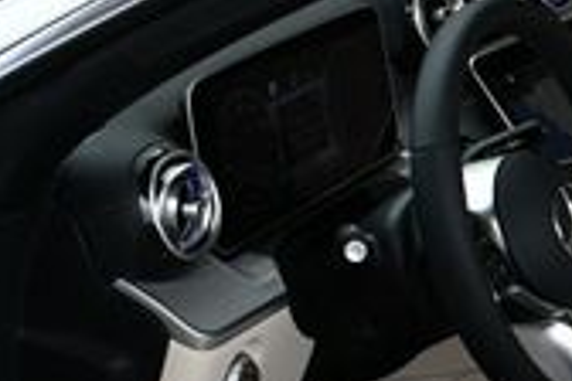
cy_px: 398
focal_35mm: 137
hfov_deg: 13.9
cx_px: 895
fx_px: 2177
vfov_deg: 9.9
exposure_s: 1/250
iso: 200
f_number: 5.6
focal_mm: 18
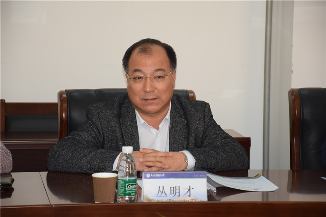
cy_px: 108
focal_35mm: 158
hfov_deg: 13.0
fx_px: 1426
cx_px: 163
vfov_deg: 8.7
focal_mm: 105
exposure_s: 1/60
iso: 500
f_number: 5.6
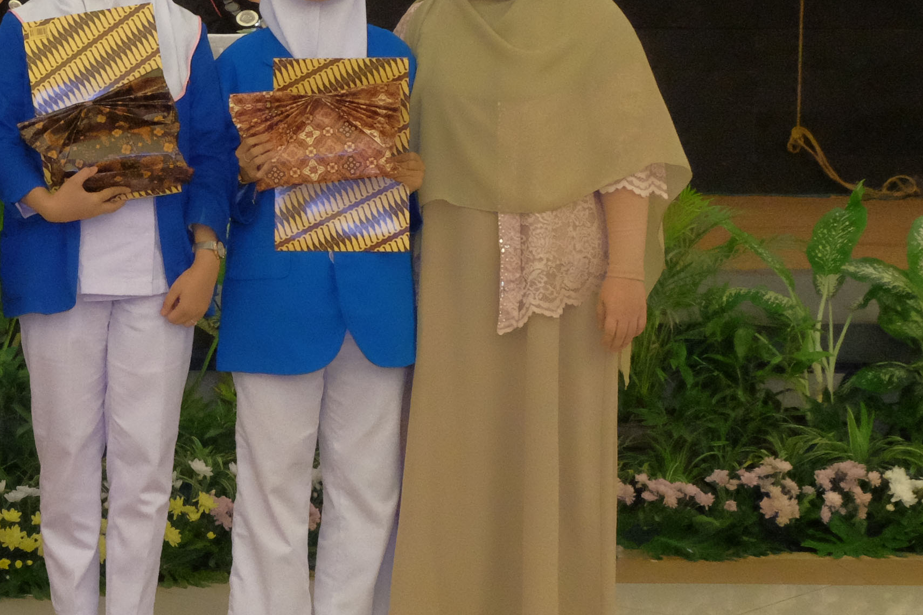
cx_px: -185
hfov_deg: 19.3
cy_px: 210
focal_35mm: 100
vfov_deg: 13.7
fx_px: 2563
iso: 5000
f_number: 5.6
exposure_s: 1/80
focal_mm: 23.2
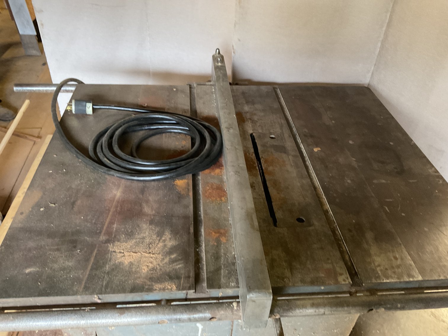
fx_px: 375
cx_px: 224
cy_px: 168
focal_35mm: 29
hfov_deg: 61.7
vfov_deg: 48.2
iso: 320
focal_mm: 3
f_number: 1.8
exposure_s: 1/30
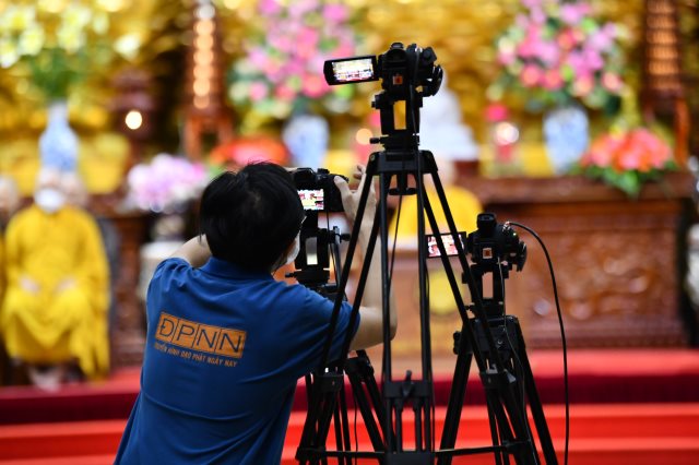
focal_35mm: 150
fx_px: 2911
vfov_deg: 9.1
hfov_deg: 13.7
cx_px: 350
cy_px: 232
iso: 2000
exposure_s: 1/250
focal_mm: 150
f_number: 3.2
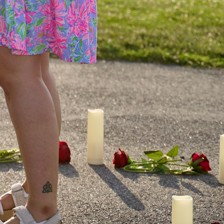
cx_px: -82
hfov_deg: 9.0
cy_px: -150
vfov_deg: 8.9
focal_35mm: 191
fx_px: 1398
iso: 100
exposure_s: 1/1000
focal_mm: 49
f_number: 2.8
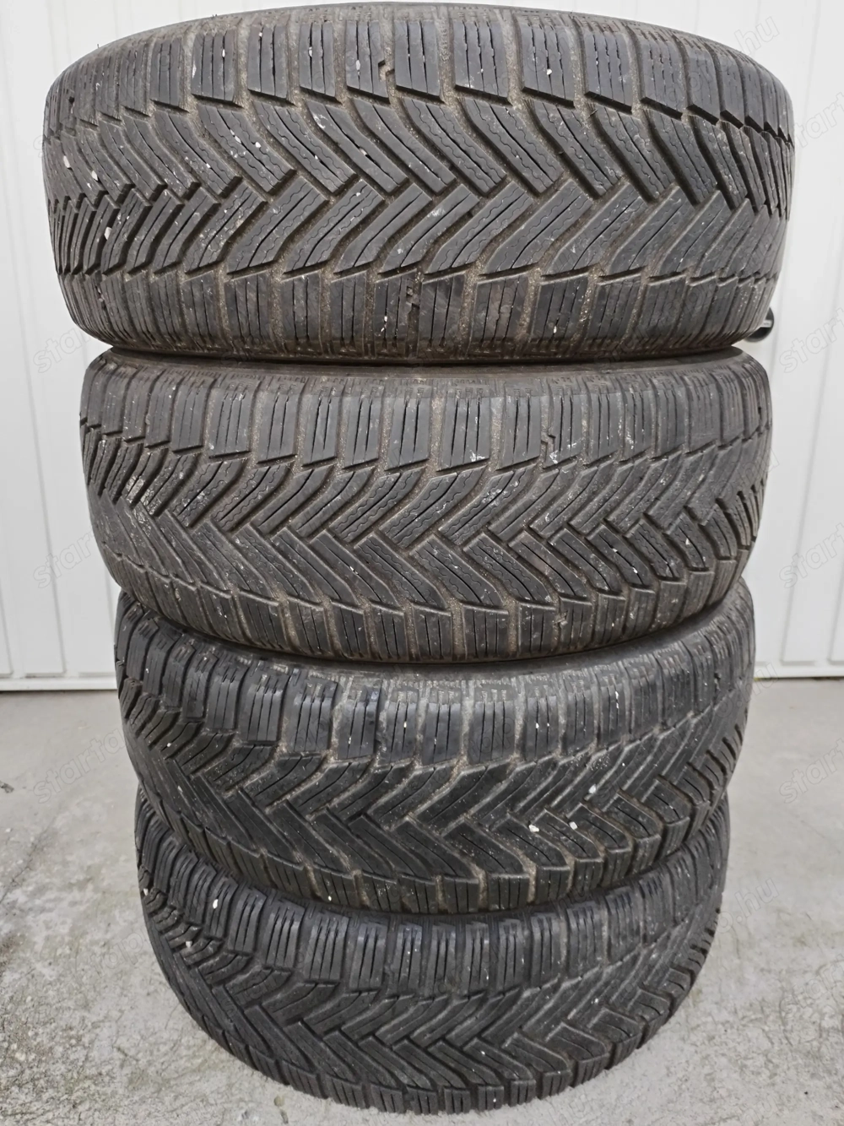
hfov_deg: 48.2
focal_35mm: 29
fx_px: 943
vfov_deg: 61.7
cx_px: 422
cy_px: 563
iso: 100
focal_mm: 4.75
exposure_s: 1/132
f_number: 1.8
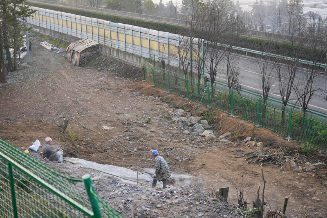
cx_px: 164
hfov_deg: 35.6
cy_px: 109
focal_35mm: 56
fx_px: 509
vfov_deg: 24.2
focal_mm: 56
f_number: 4
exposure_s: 1/320
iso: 250
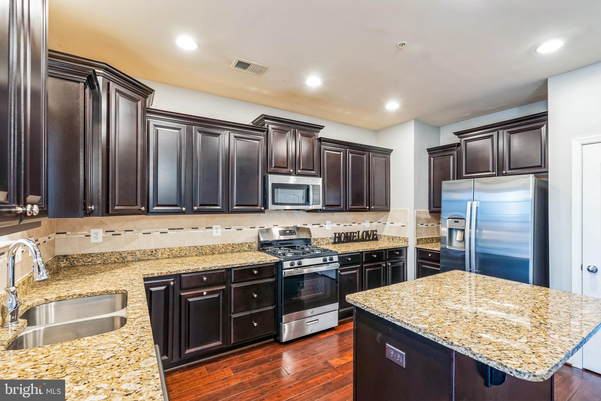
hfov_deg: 96.7
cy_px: 200
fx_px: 267
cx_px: 300
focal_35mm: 16
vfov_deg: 73.7
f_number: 5.6
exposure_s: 1/5
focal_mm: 16
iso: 800
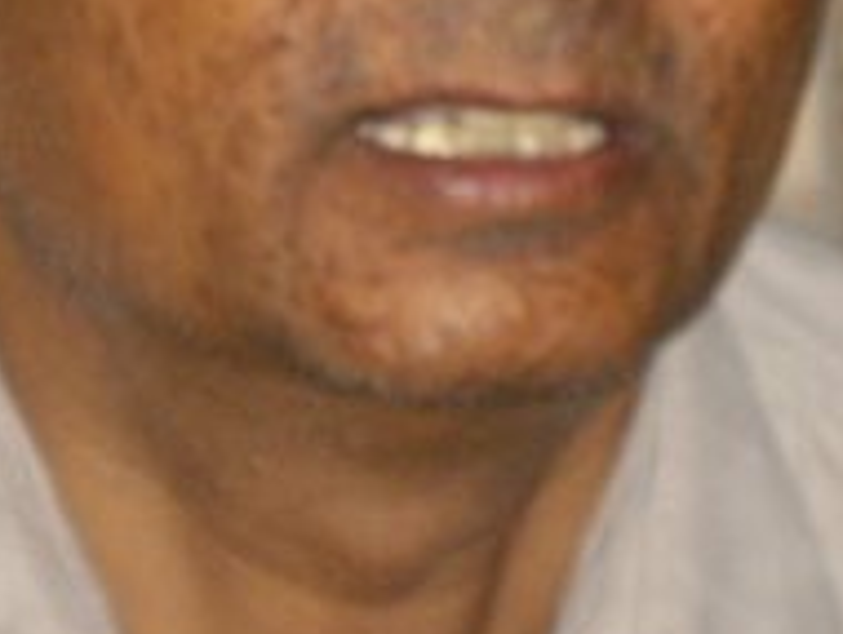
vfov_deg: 4.7
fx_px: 7705
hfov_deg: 6.3
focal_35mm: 316
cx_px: 390
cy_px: -89
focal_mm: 15.3
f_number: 4.6
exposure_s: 1/100
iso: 200
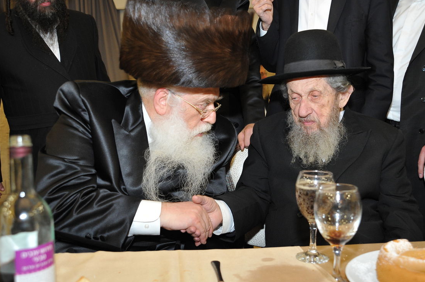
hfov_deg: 45.4
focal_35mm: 43
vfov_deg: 31.1
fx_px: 507
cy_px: 130
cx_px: 227
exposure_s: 1/100
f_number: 4
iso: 1600
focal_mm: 34
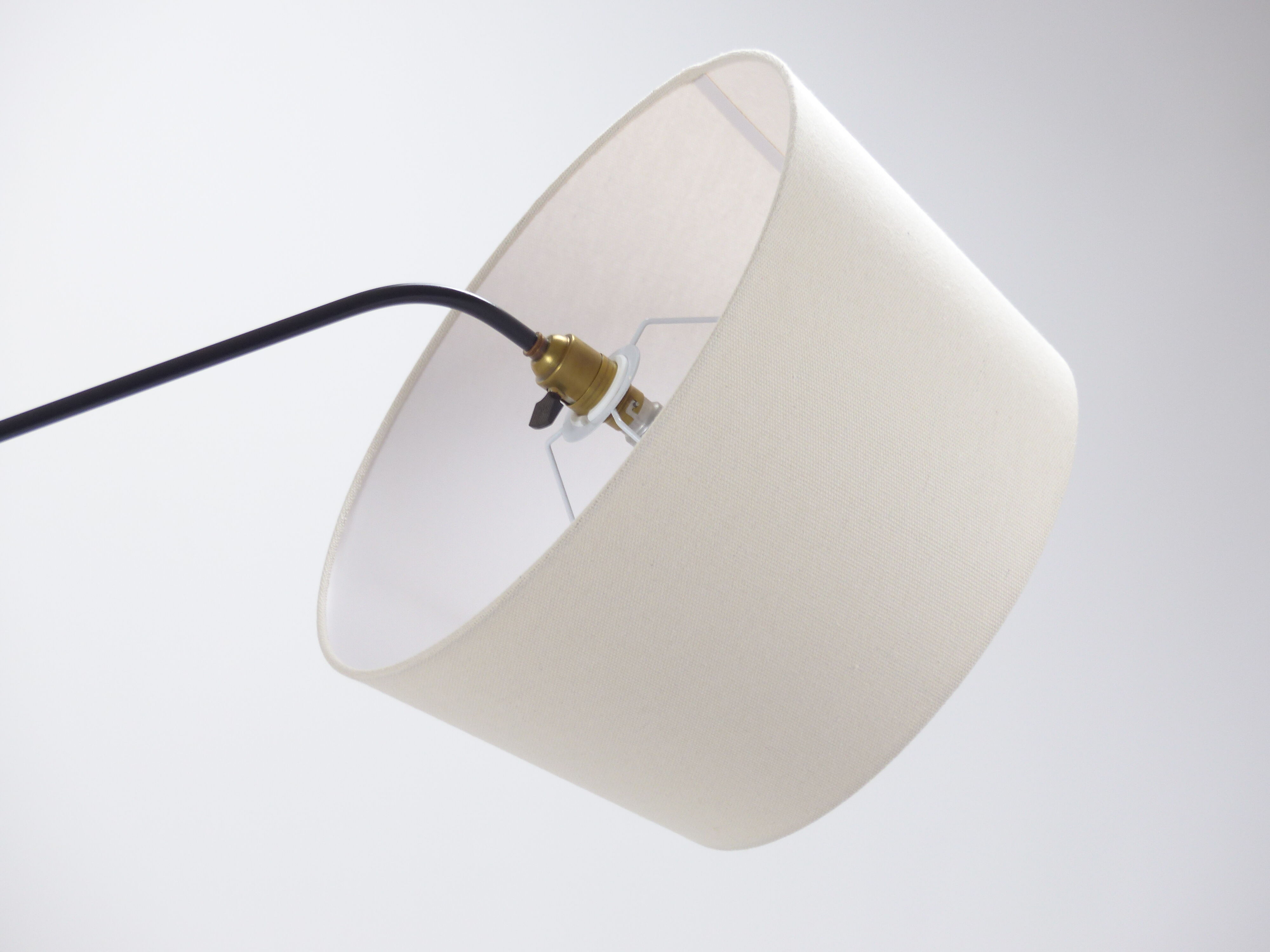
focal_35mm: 97
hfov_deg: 20.2
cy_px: 476
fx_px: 3559
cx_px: 635
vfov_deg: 15.2
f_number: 2.8
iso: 100
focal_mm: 17.4
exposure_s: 1/20
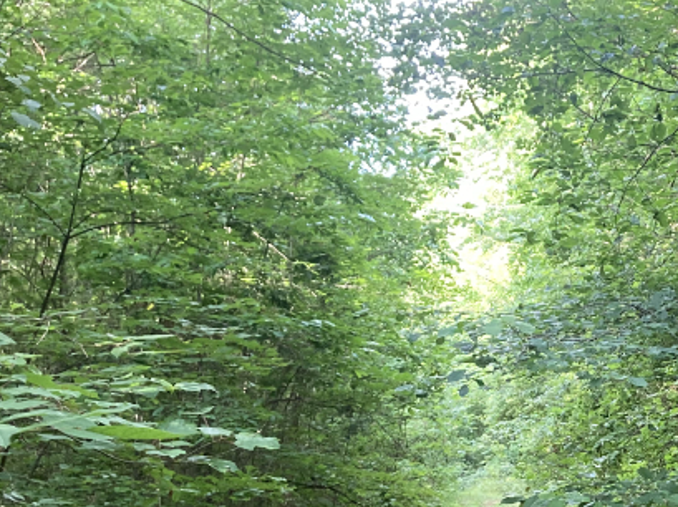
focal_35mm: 74
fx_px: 1448
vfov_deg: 19.1
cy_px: 558
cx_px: 602
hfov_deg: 25.6
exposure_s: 1/60
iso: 125
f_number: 1.8
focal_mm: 4
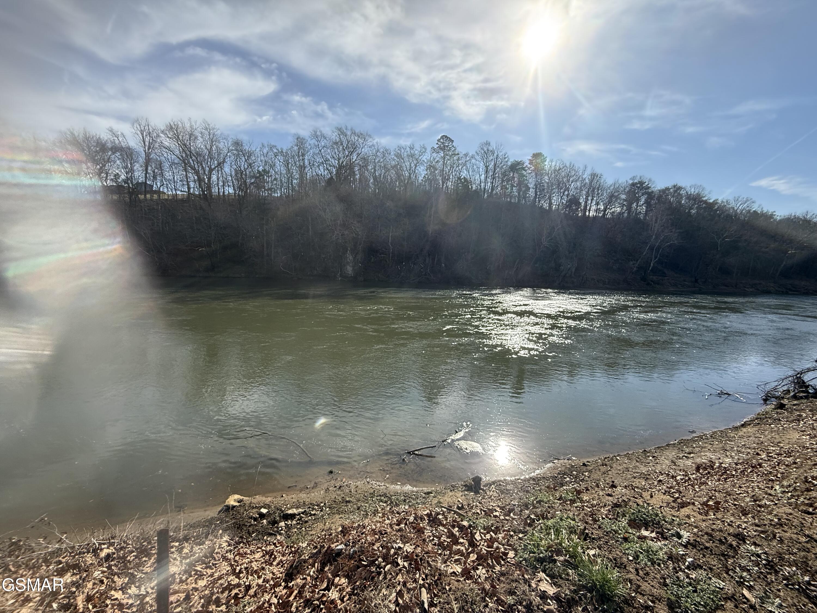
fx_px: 330
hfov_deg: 102.1
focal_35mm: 14
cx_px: 408
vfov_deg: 85.7
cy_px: 306
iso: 80
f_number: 2.2
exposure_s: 1/1656
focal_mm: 2.22
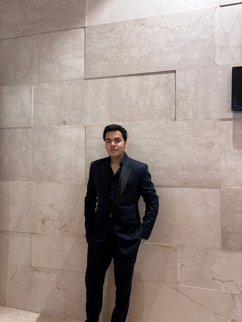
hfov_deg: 53.1
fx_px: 242
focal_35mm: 26
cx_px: 121
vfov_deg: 67.3
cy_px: 161
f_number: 1.6
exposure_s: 1/50
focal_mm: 5.96
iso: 200
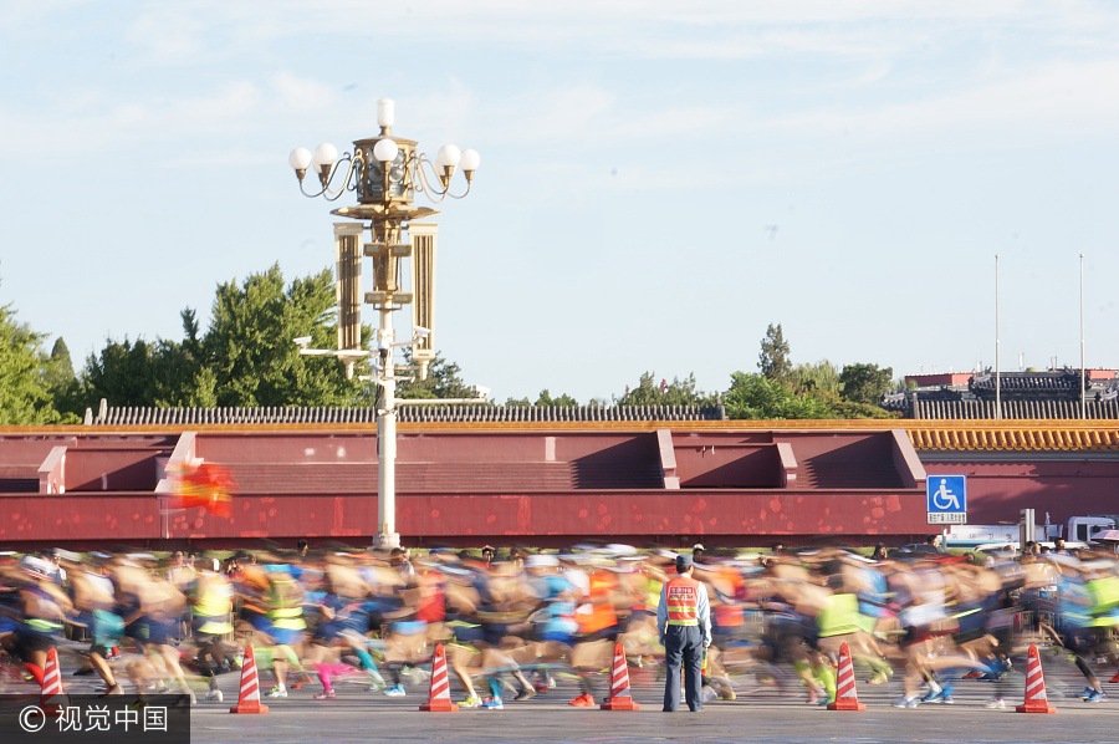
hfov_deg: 14.6
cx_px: 560
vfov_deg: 9.7
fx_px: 4378
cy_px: 372
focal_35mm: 141
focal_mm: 94
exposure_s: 1/10
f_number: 25
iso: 100
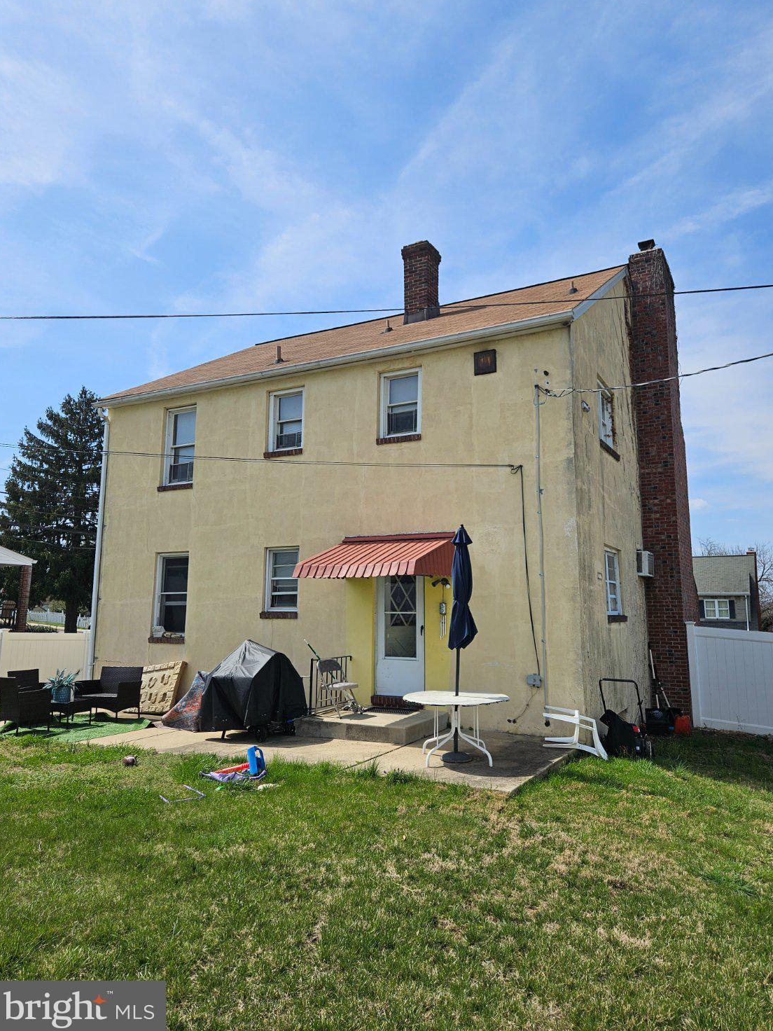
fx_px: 715
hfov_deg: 56.8
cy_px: 500
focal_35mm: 24
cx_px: 394
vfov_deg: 71.6
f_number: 1.8
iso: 25
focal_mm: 5.4
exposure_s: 1/3026
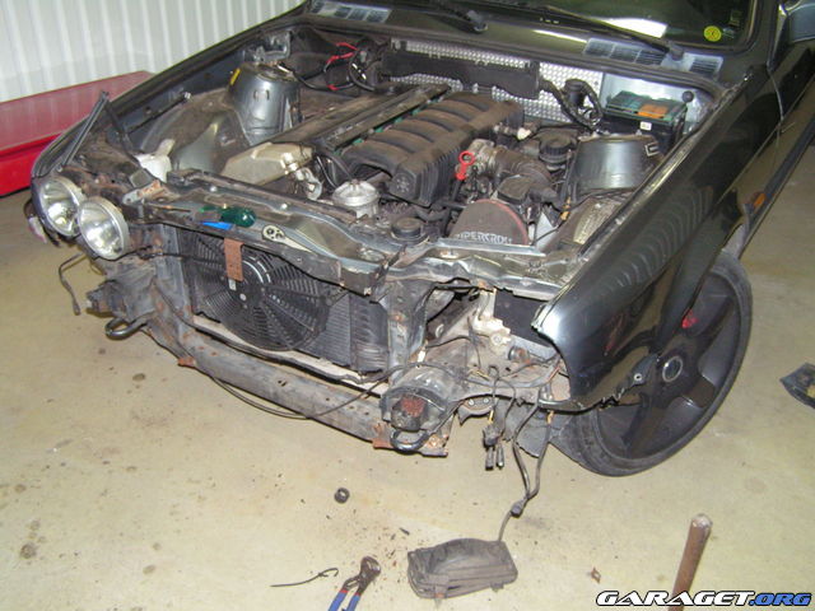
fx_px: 895
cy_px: 306
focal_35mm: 38
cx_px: 408
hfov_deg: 49.0
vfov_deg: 37.7
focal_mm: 6.3
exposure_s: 1/40
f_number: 2.8
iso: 200
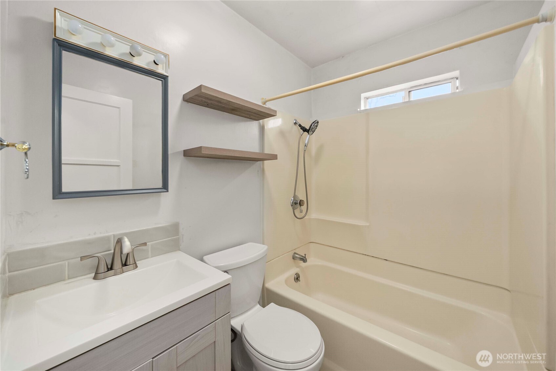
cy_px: 186
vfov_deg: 85.5
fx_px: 201
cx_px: 278
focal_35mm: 13
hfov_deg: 108.3
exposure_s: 1/60
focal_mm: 13
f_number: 7.1
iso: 400
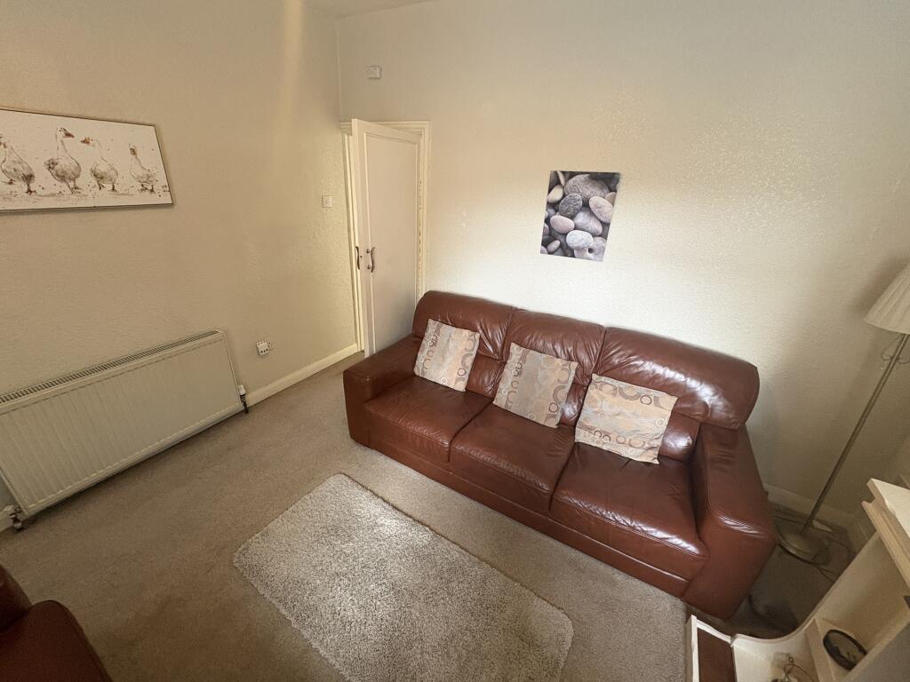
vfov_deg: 85.7
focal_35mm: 14
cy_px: 341
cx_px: 455
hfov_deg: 102.1
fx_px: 368
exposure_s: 1/50
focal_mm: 2.22
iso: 320
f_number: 2.2
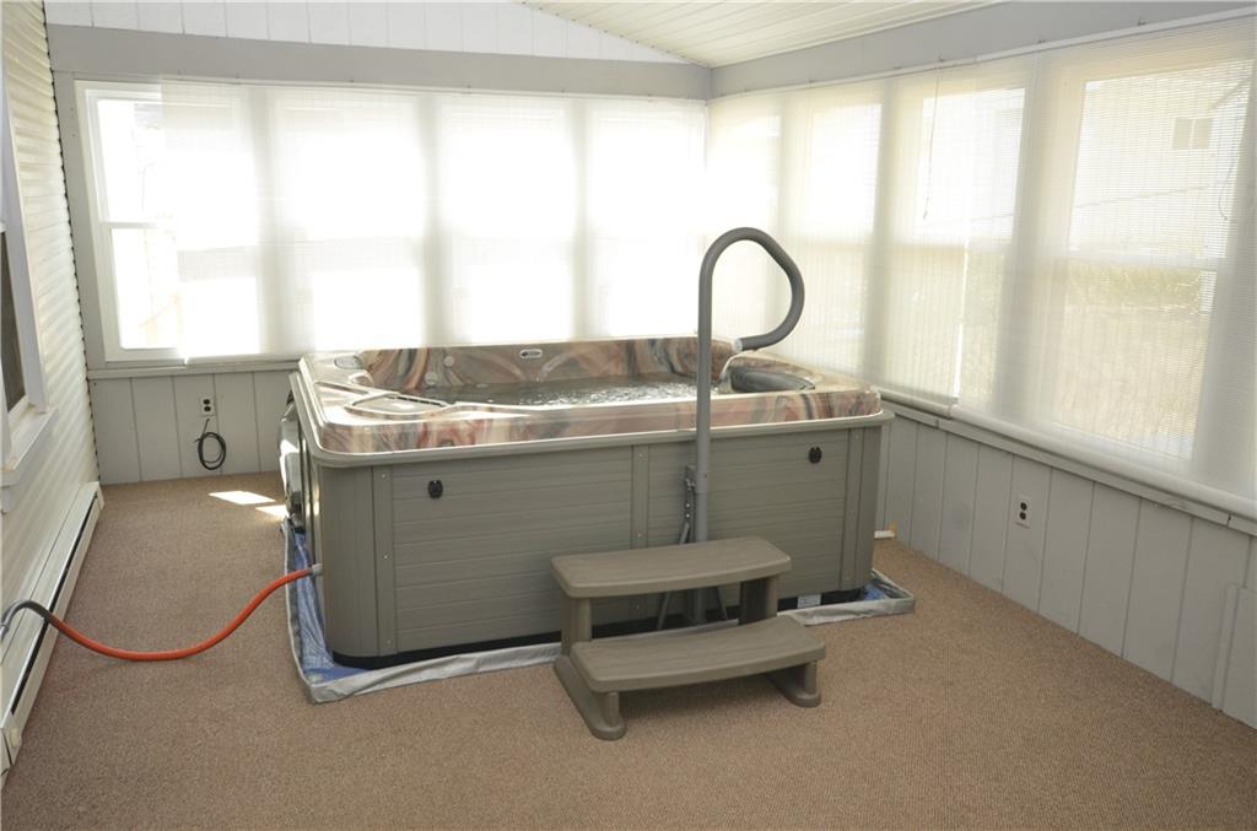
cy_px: 416
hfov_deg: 62.1
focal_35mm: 30
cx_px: 628
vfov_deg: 43.4
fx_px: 1045
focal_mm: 20
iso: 640
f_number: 5.6
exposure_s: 1/60
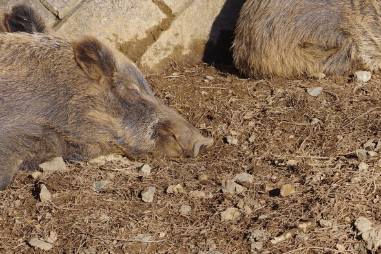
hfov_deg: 9.5
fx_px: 2296
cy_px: 59
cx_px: 192
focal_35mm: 217
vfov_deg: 6.3
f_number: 10
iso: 200
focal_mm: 53
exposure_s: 1/160
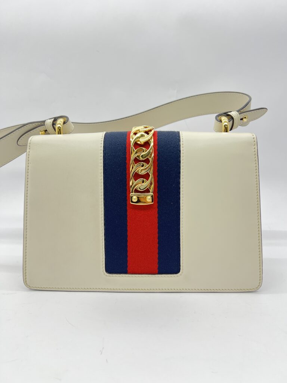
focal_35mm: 26
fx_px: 287
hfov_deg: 53.1
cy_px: 192
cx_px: 144
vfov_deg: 67.3
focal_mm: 5.7
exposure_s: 1/100
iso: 100
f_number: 1.5
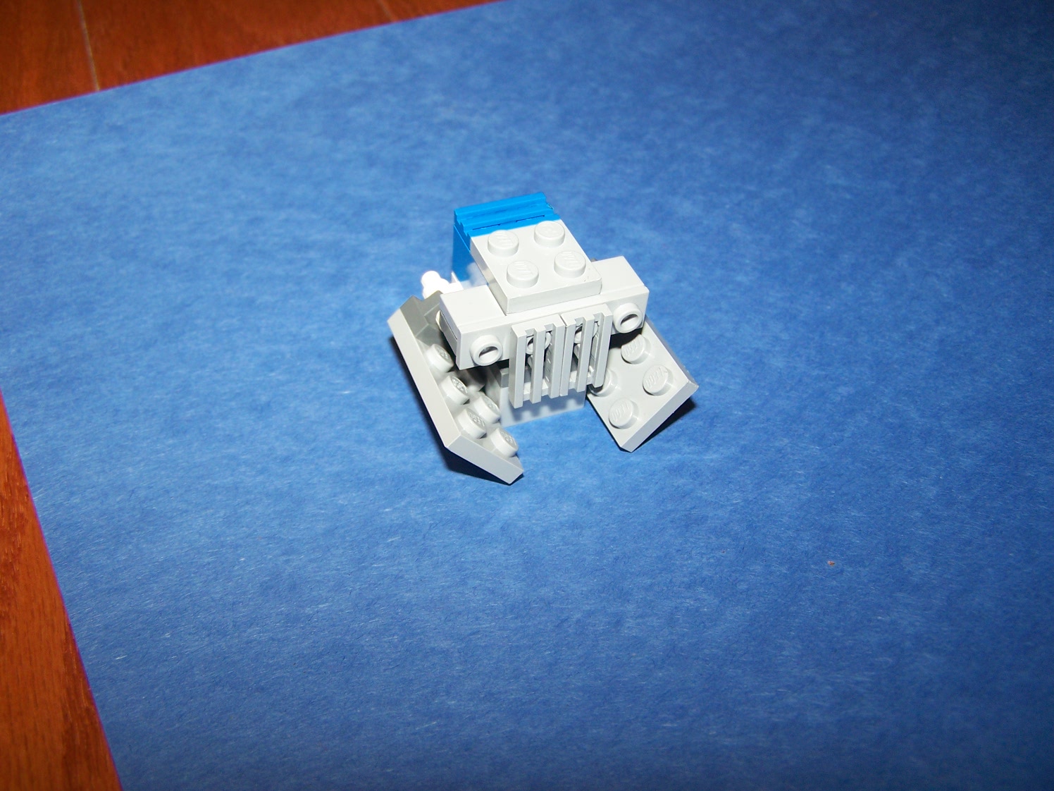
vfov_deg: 37.7
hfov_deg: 49.0
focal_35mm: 38
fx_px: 1157
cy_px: 396
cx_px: 527
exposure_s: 1/60
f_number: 2.8
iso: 80
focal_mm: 6.3
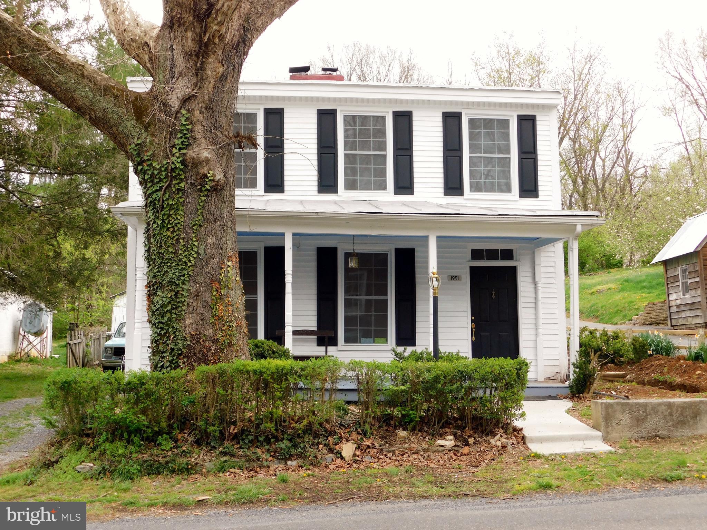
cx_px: 354
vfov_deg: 32.2
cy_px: 265
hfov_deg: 42.1
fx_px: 919
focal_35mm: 45
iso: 125
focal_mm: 8
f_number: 3.7
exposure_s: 1/100
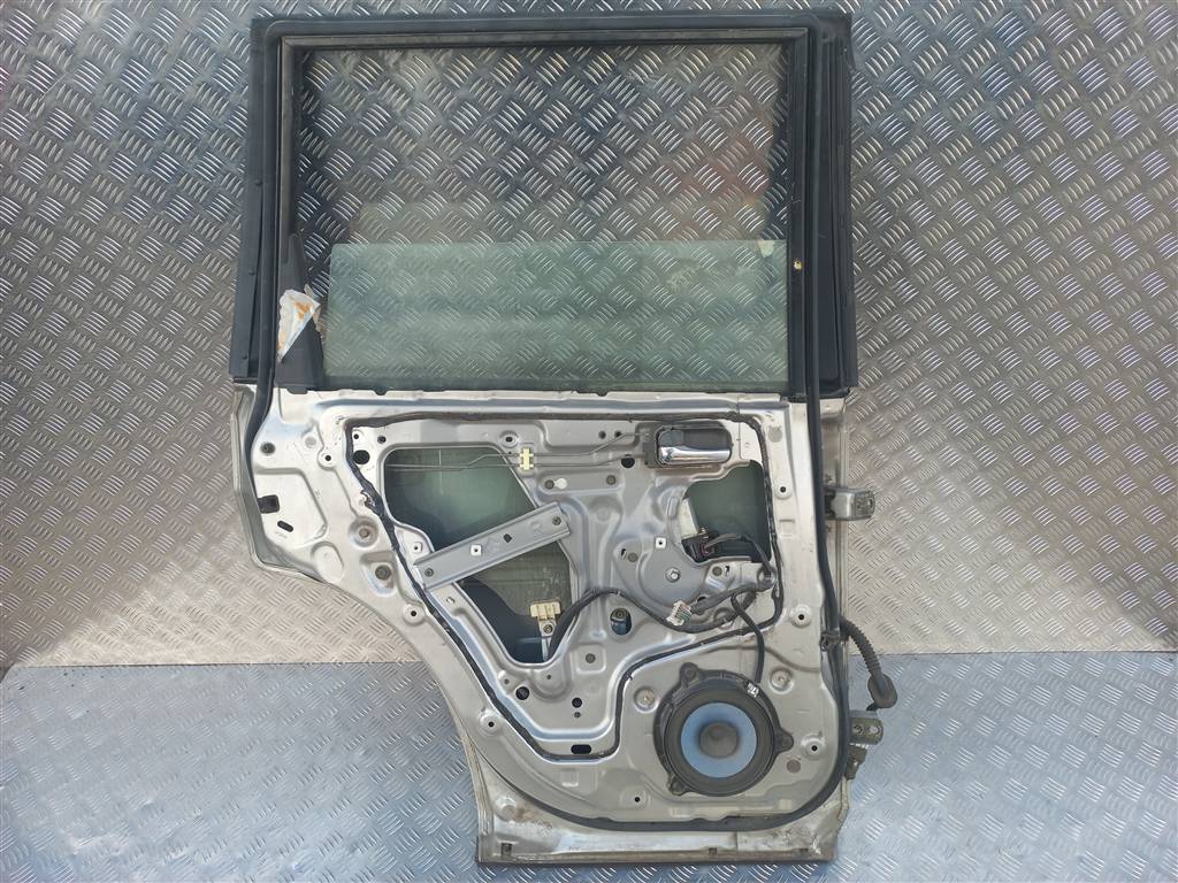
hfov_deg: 69.4
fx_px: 851
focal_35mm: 25
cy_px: 442
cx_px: 589
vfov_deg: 54.9
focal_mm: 4.6
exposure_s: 1/50
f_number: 1.8
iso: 25
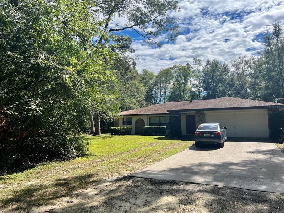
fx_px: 213
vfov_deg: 53.1
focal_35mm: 26
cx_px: 142
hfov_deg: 67.3
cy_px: 106
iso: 50
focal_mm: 5.7
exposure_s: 1/3968
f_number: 1.5
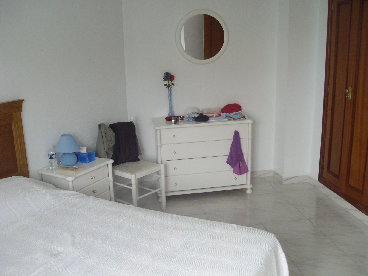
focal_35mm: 36
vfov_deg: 39.7
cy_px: 138
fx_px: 383
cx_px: 184
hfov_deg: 51.4
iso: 160
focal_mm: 6
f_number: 2.7
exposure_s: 1/80
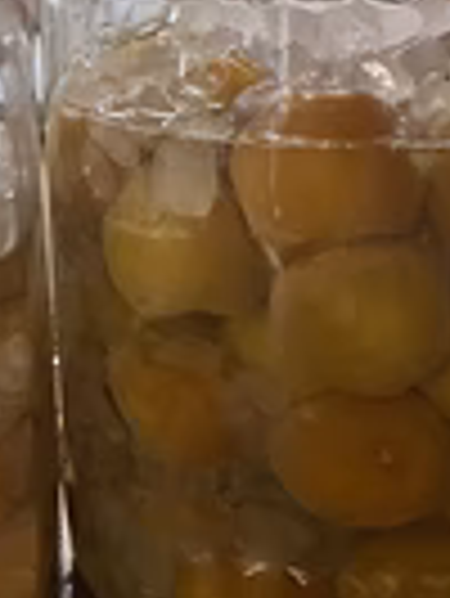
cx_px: 94
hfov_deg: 18.8
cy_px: 310
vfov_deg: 25.0
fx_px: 1350
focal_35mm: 78
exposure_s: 1/33
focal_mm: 4.25
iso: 400
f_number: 1.8
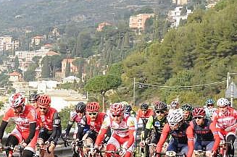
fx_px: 802
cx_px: -79
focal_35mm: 122
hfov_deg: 15.9
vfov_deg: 11.2
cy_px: 81
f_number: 7.1
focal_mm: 26
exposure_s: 1/1250
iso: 1000
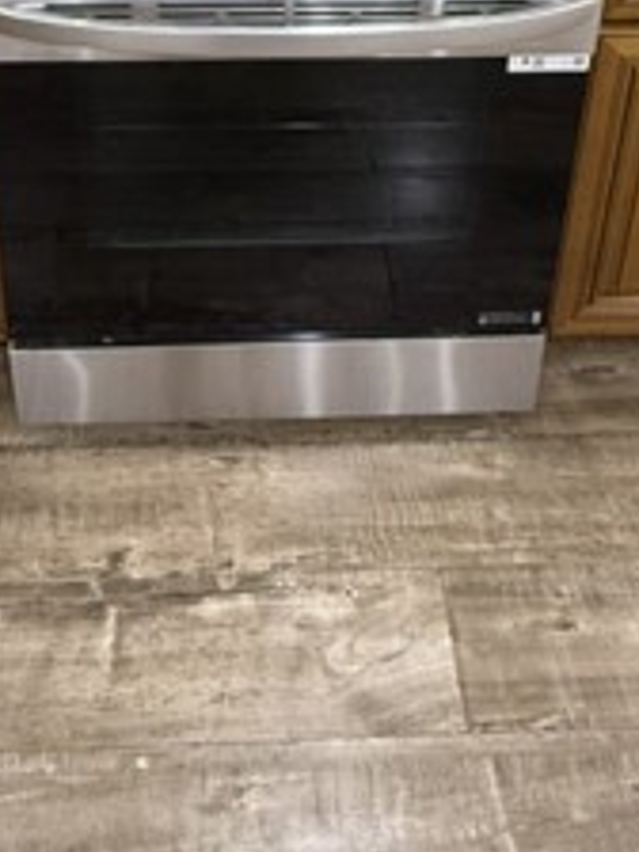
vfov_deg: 34.4
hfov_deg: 35.9
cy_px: -236
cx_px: 270
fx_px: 985
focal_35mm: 40
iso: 320
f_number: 2.2
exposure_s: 1/60
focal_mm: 2.22
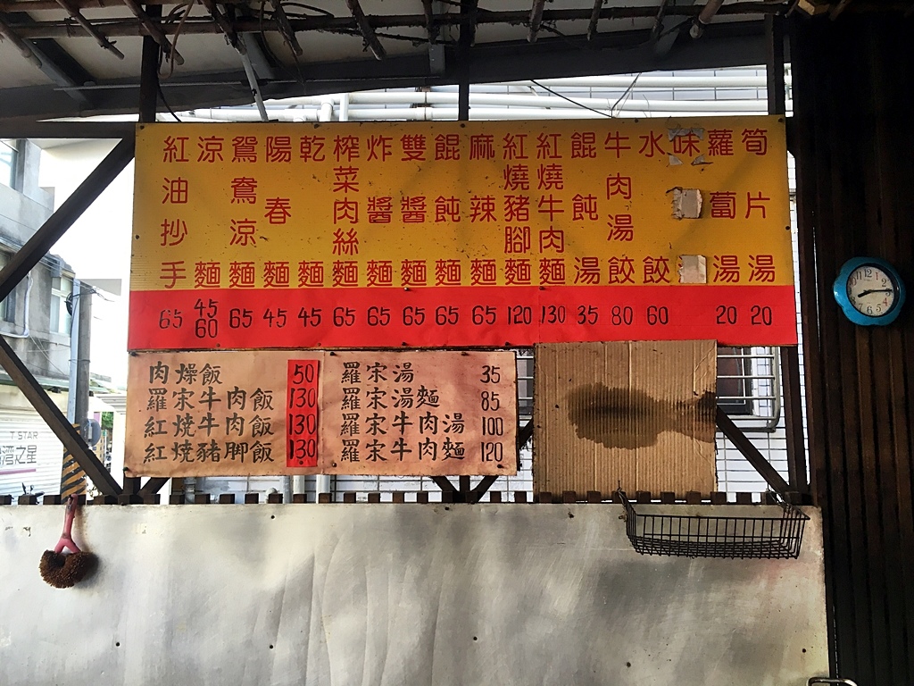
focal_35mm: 29
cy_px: 343
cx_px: 457
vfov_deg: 48.2
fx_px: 766
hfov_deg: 61.7
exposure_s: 1/40
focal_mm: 4.15
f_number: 2.2
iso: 32
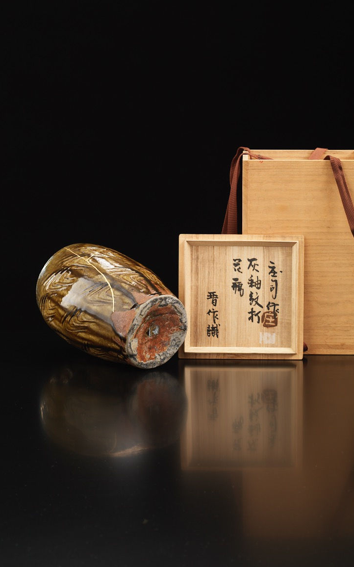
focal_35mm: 90
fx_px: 1390
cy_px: 282
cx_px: 206
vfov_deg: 23.0
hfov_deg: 14.5
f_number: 16
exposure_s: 1/250
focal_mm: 120
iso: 50
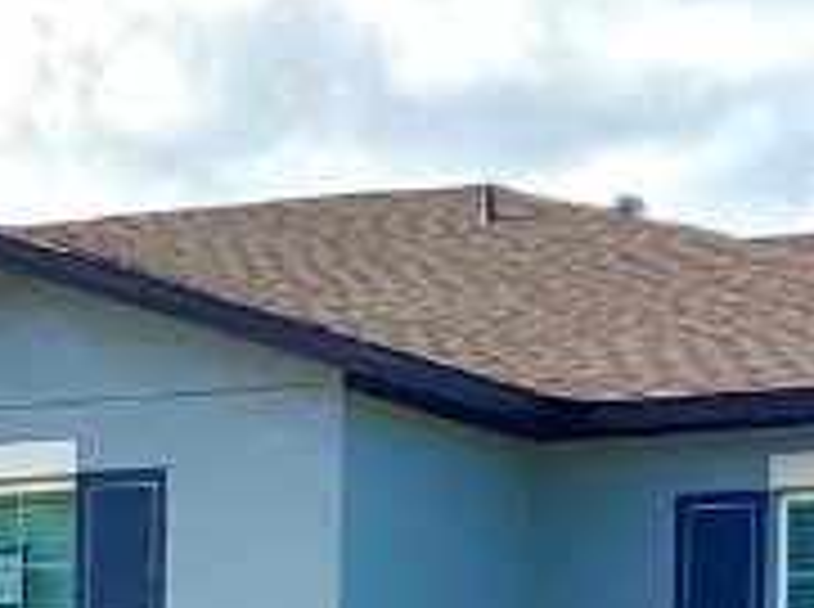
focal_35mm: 295
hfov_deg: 6.7
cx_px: -40
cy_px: 995
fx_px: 6923
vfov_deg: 5.0
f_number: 2
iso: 20
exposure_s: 1/1497
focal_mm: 6
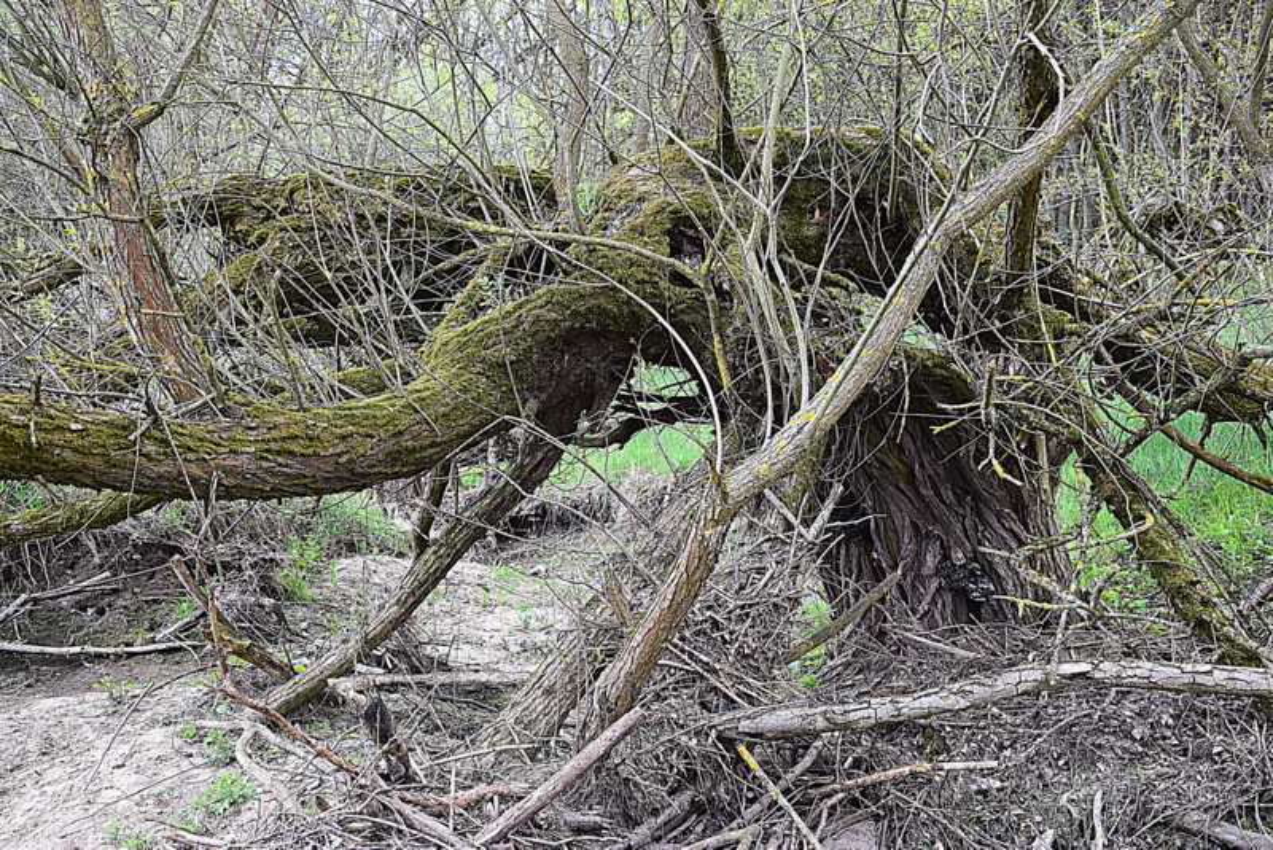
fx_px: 1804
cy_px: 425
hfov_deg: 38.9
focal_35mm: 51
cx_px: 636
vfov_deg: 26.5
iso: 400
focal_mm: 34
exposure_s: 1/40
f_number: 7.1
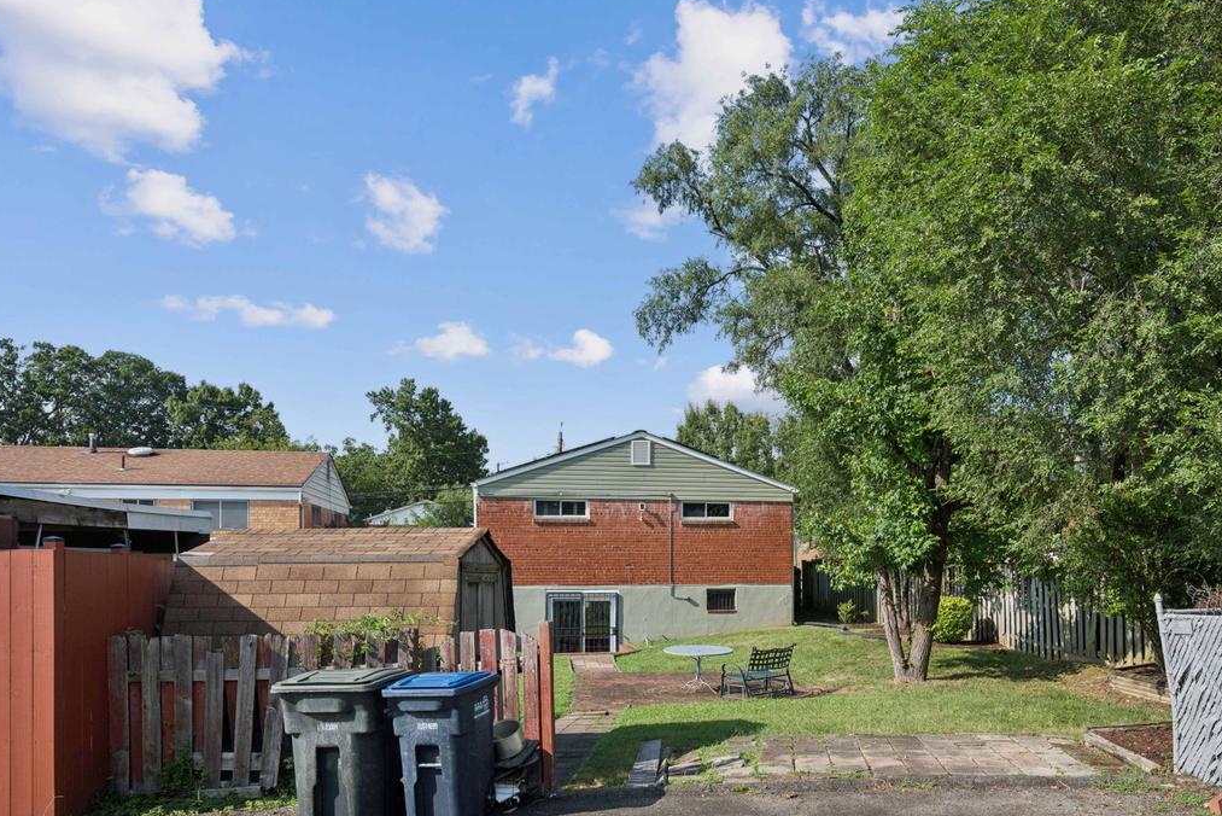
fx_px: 917
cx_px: 720
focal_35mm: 27
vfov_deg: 46.9
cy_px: 565
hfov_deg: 66.9
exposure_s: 1/640
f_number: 7.1
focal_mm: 19
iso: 100
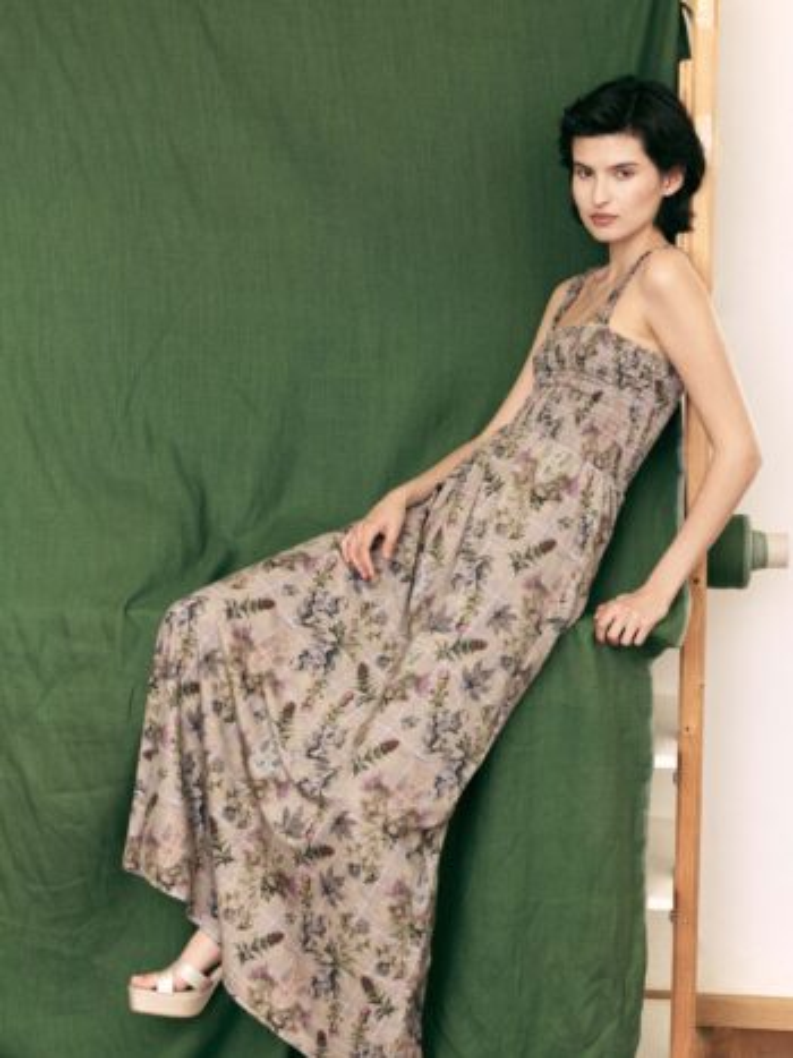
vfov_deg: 30.7
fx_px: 1925
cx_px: 396
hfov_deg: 23.3
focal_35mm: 63
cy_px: 529
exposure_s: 1/400
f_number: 4
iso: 800
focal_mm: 80
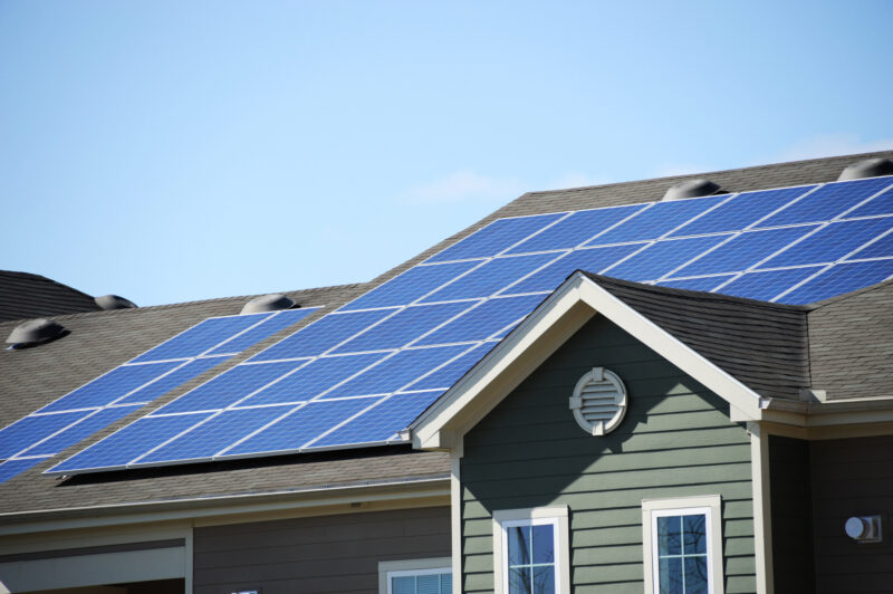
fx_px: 7435
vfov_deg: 4.6
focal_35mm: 300
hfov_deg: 6.9
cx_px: 446
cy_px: 297
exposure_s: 1/1000
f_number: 7.1
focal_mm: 300
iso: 320
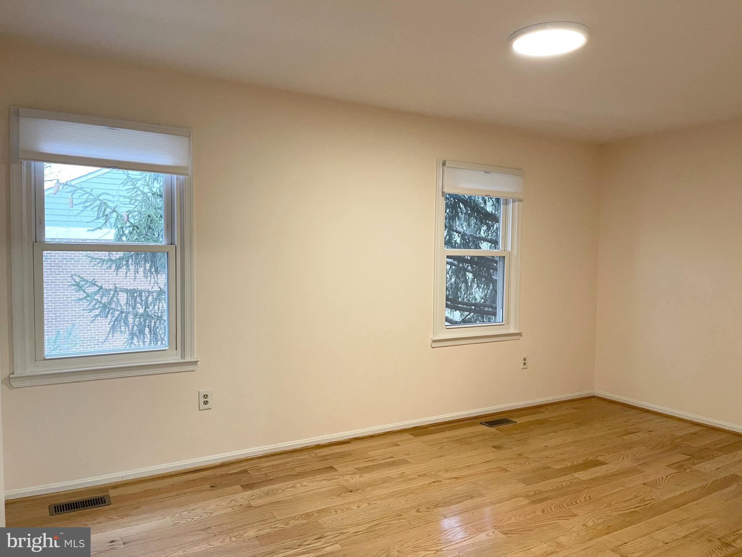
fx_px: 557
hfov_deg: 67.3
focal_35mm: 26
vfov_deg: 53.1
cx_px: 371
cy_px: 278
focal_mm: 5.1
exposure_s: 1/60
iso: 200
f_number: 1.6
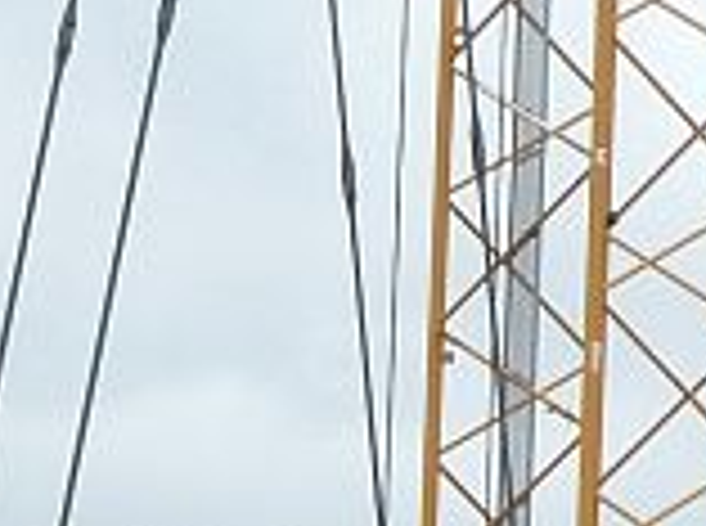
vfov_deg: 3.5
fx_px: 8363
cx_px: 121
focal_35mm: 411
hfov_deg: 4.8
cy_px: 1636
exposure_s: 1/200
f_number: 4
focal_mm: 10.3
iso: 80
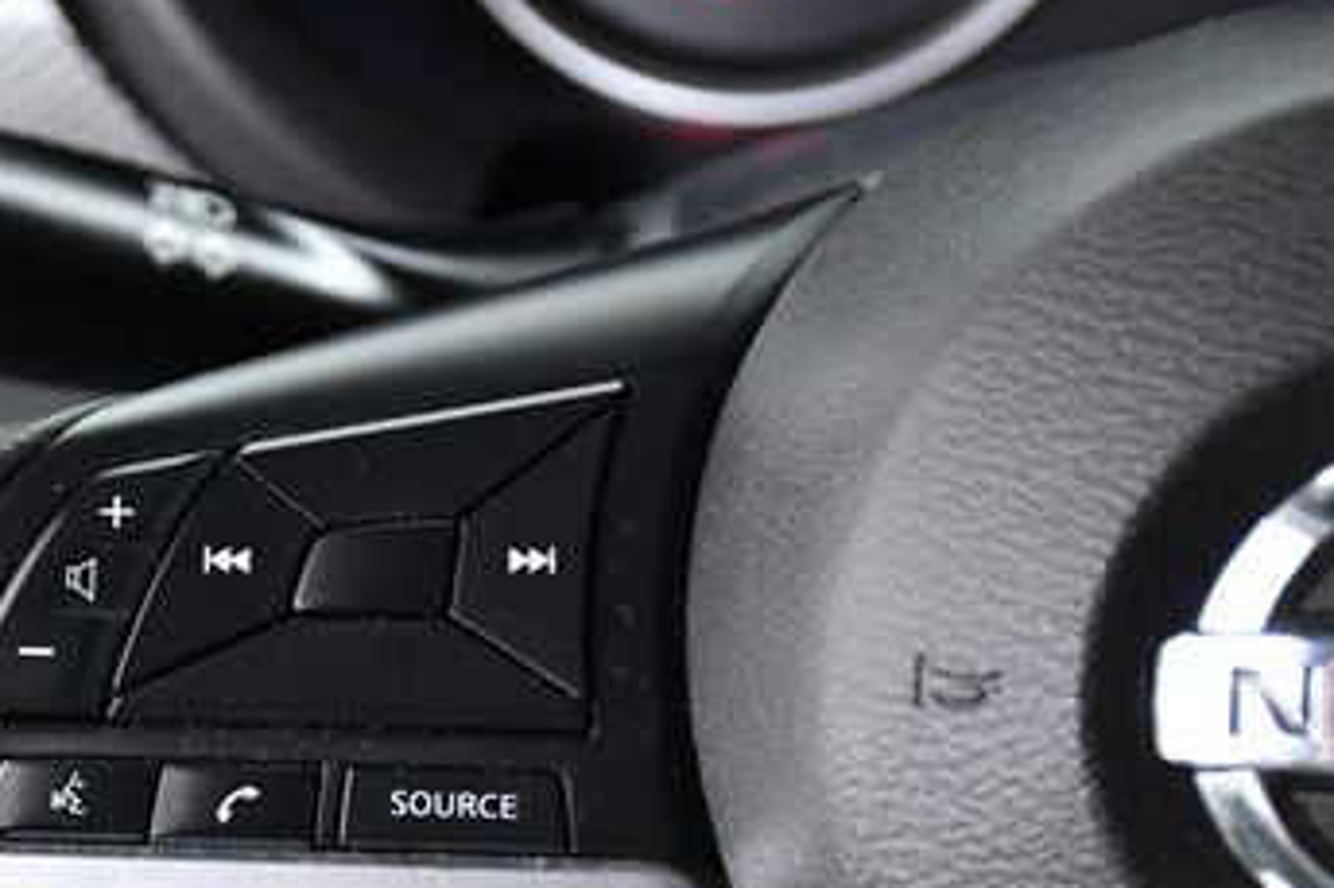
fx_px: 4963
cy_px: 779
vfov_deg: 10.2
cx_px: 237
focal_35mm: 134
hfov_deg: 15.2
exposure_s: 1/100
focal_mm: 48
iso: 2500
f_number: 4.8
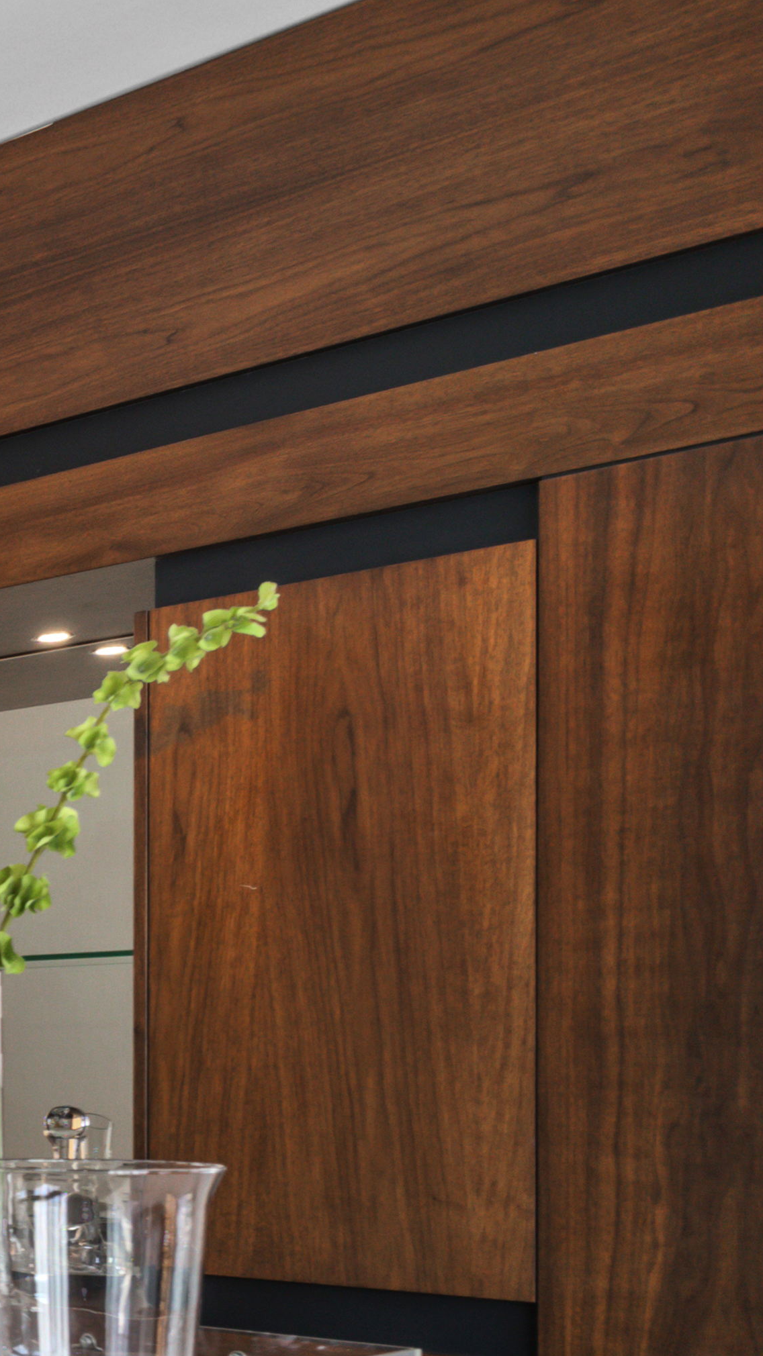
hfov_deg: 15.2
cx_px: -987
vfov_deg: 38.0
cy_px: 1053
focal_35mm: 53
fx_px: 1907
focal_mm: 17
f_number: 7.1
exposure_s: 1/250
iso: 320
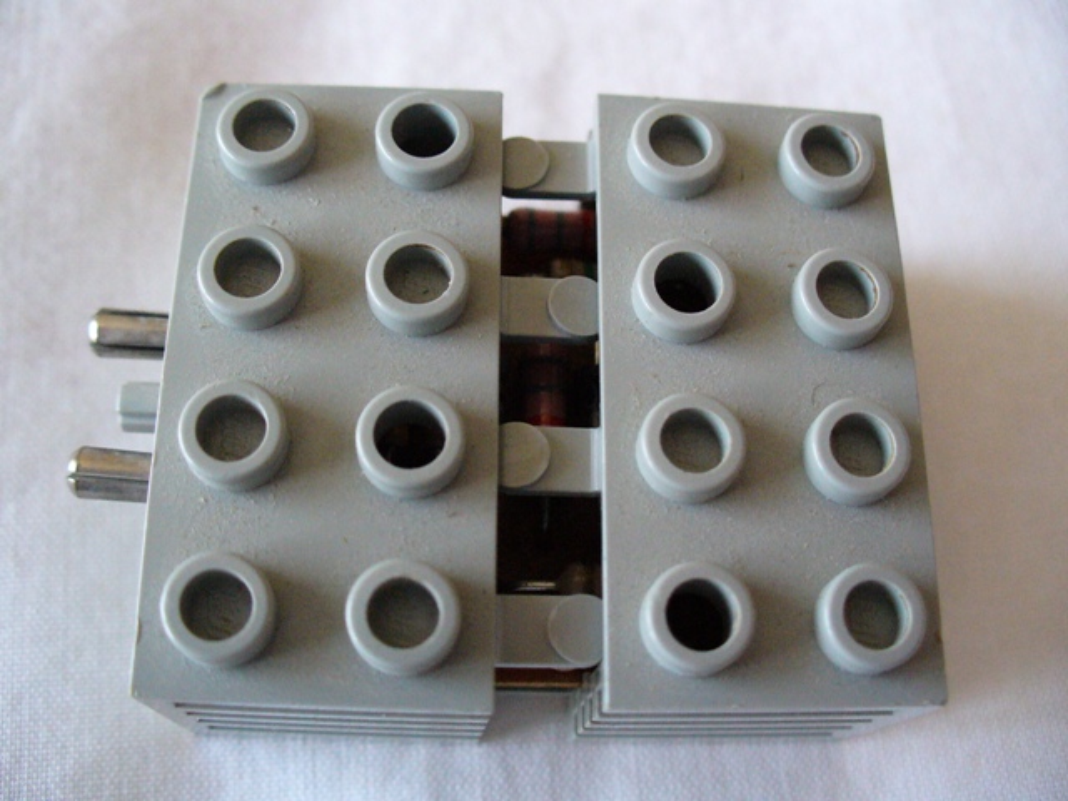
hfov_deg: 50.1
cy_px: 400
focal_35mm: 37
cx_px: 534
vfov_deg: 38.7
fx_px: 1142
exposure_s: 1/400
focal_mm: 6.1
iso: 400
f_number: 2.8
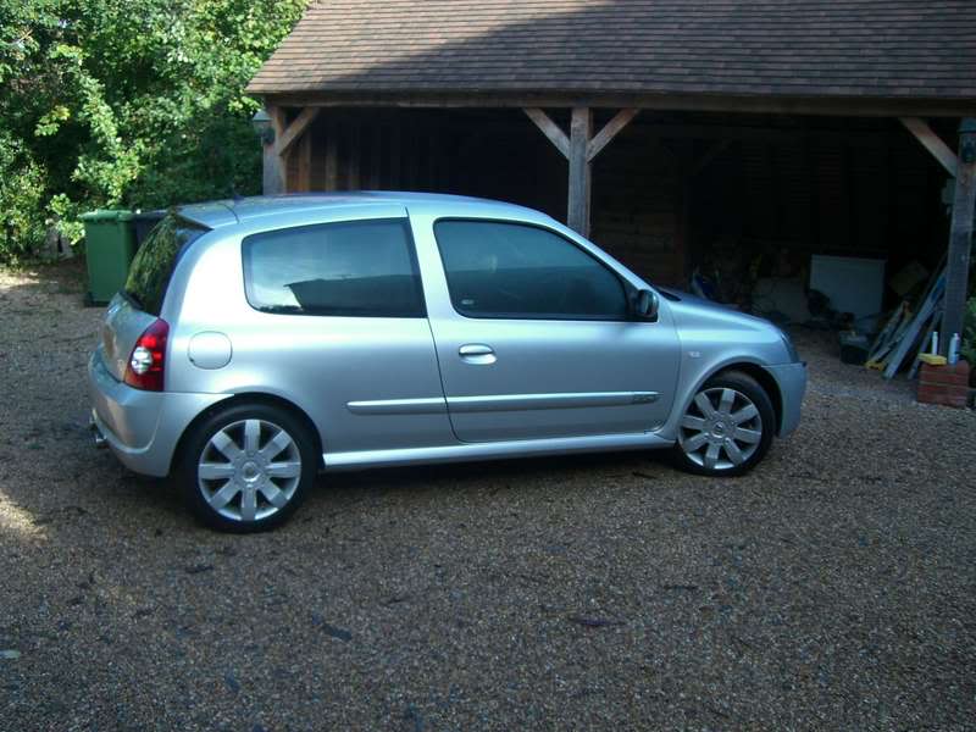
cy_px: 366
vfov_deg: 37.7
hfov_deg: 49.0
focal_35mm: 38
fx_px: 1071
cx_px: 488
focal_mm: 6.2
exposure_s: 1/160
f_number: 2.7
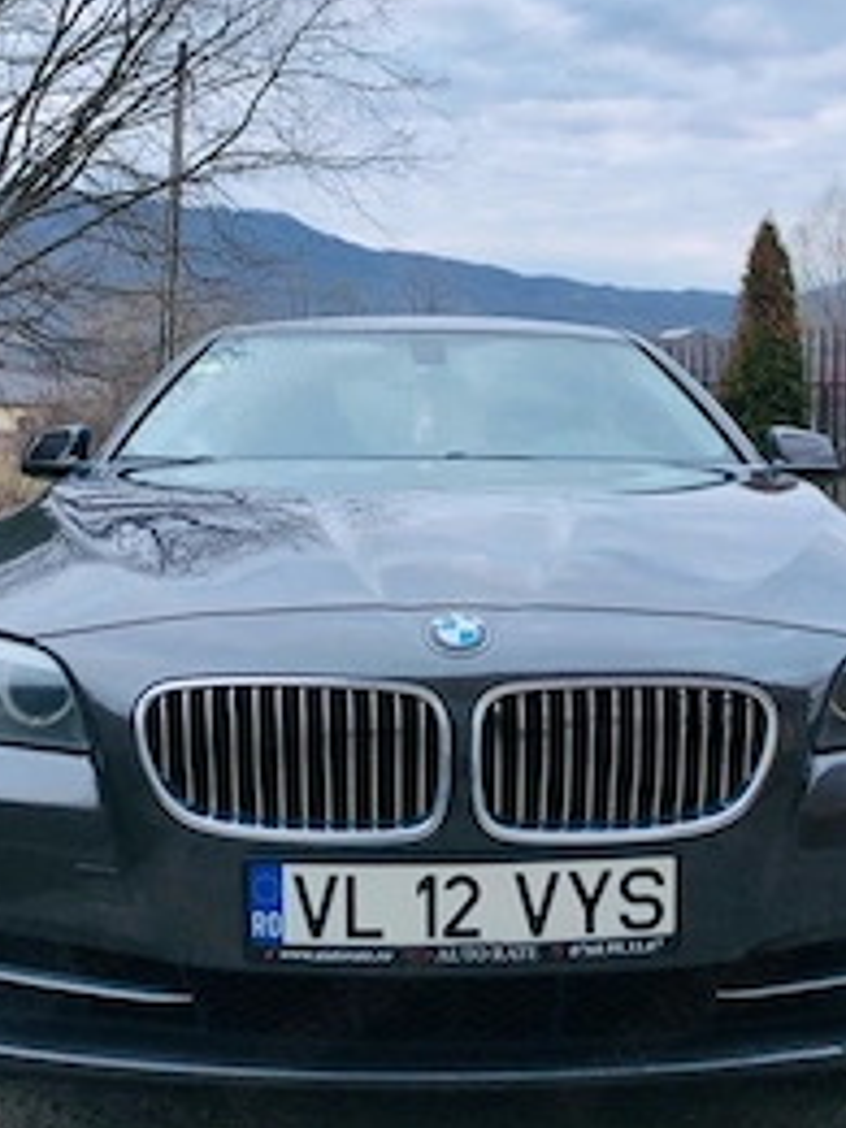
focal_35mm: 43
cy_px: 382
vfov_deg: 43.3
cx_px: 443
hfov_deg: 33.6
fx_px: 1401
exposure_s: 1/30
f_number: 1.8
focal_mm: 3.99
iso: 32
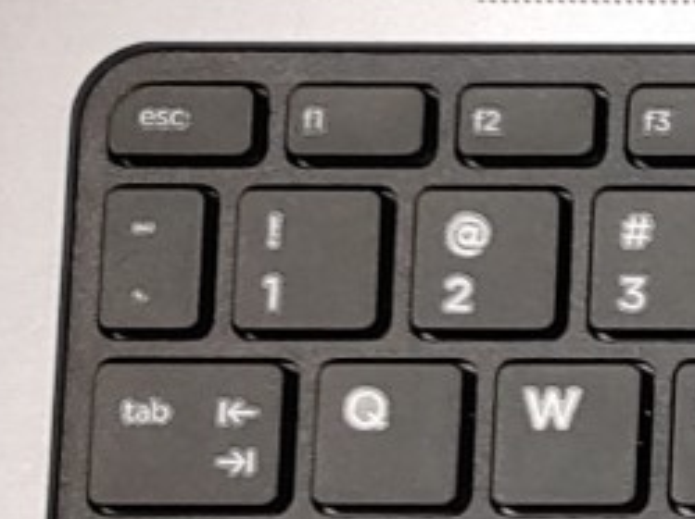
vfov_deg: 9.7
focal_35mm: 150
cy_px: 705
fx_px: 3009
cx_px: 1710
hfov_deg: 11.0
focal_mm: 4.36
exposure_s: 1/120
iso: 50
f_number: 1.8
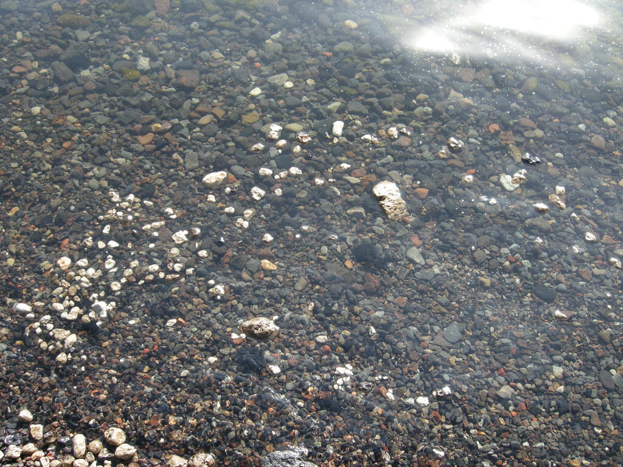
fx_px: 630
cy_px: 234
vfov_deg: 40.7
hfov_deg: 52.6
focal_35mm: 35
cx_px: 312
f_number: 4.3
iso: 100
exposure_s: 1/143
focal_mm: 7.5
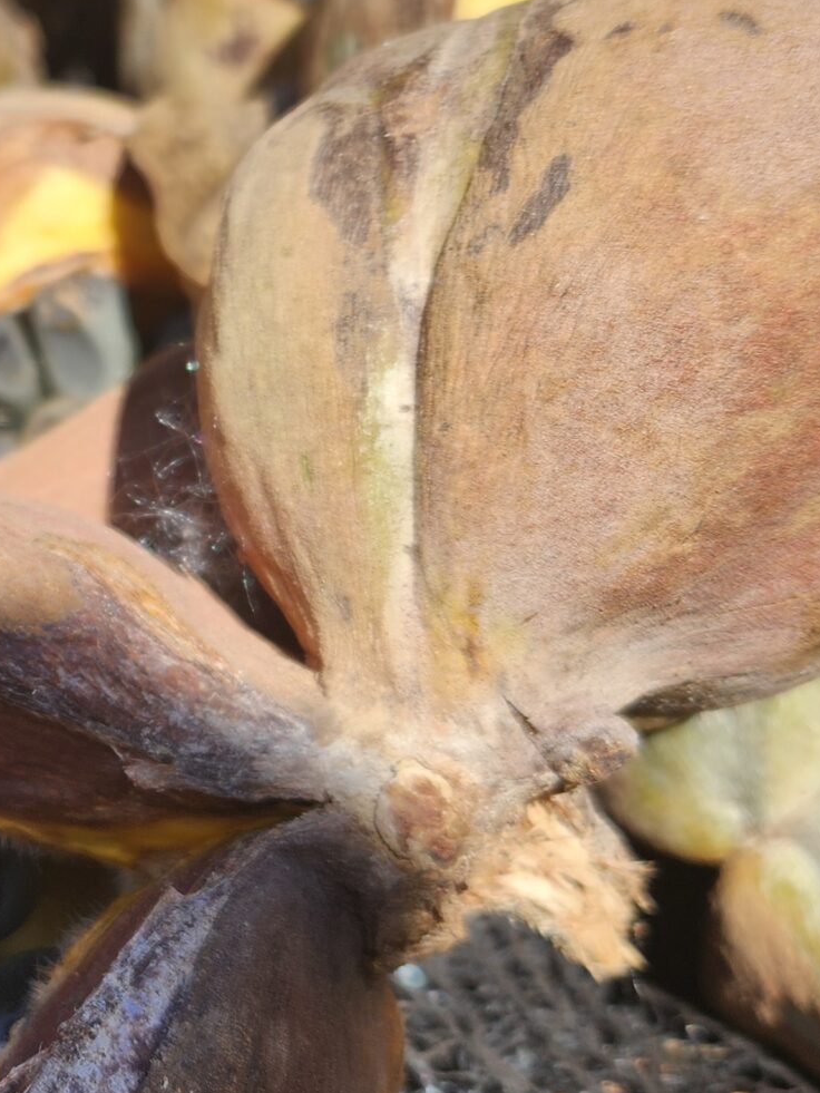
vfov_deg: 32.2
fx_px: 1895
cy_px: 565
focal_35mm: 60
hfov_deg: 22.5
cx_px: -172
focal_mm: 5.4
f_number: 1.8
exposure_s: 1/738
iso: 20
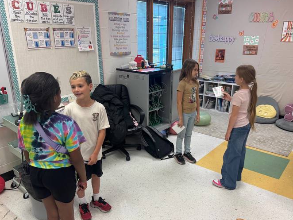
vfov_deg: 48.2
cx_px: 152
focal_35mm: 29
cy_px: 121
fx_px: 246
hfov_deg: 61.6
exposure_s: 1/120
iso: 160
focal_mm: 6.76
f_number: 1.78
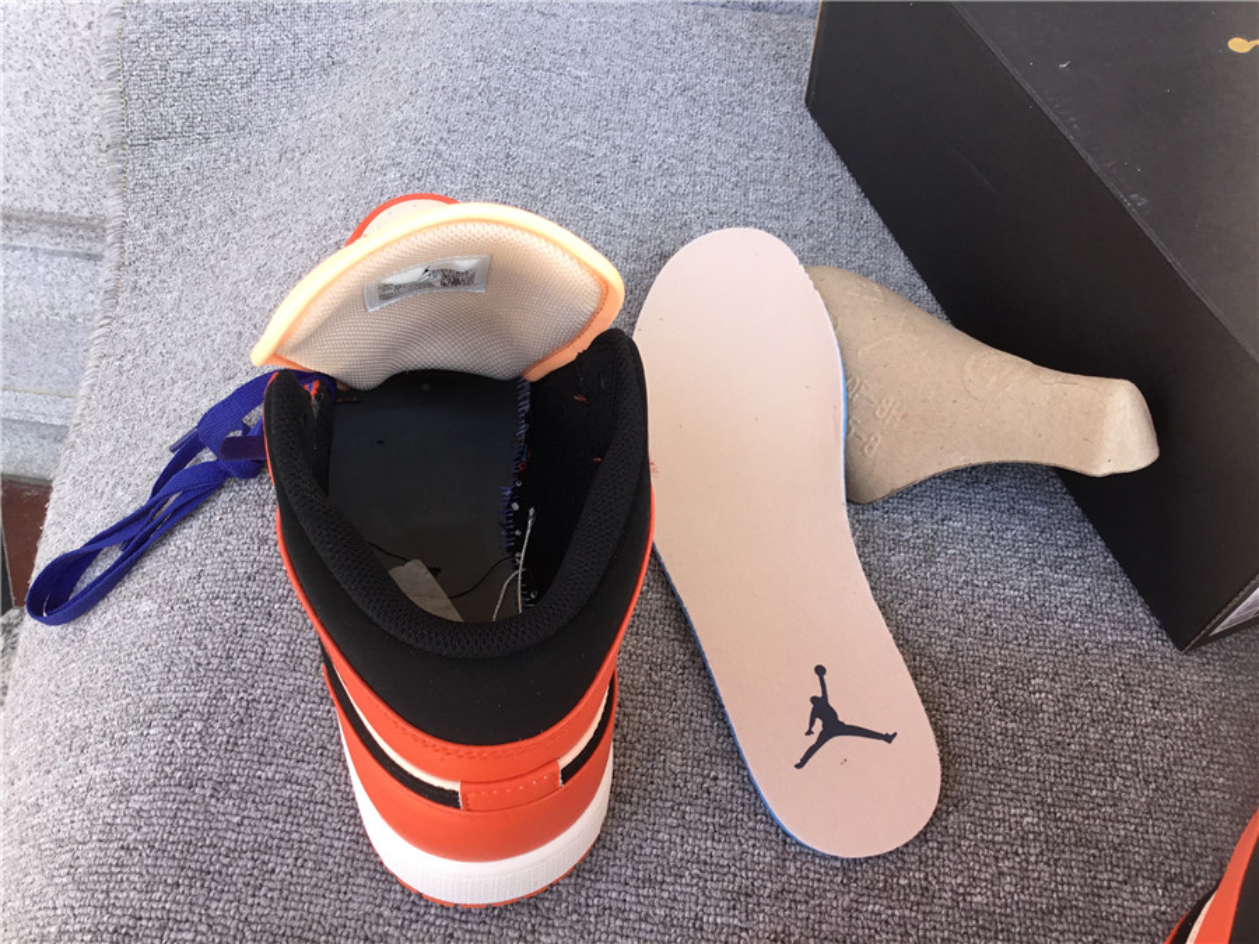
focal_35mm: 31
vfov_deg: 45.4
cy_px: 472
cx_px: 630
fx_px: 1127
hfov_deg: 58.4
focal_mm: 3.3
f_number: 2.4
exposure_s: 1/100
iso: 25
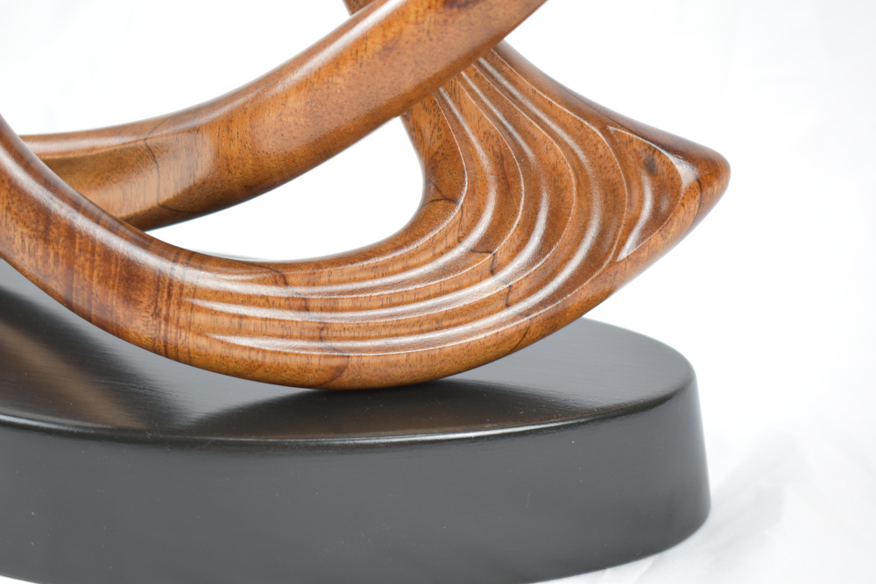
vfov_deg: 23.8
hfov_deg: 35.0
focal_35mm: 57
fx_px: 1387
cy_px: 292
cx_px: 438
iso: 400
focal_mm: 38
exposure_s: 1/40
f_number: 4.8
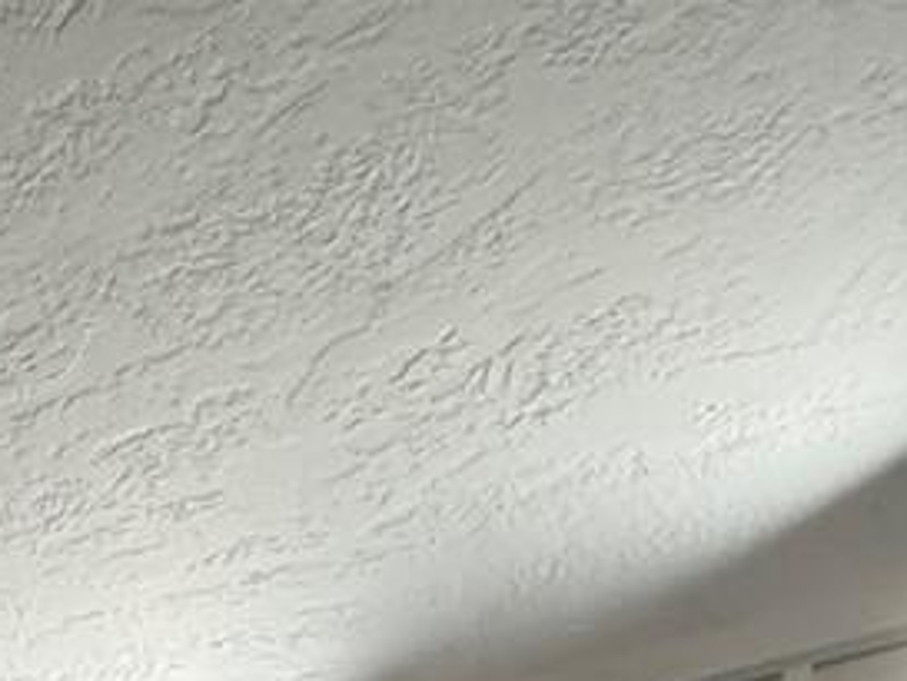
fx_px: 2149
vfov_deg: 14.0
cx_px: -256
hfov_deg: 21.6
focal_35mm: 82
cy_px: 1515
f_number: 2.2
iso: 500
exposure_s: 1/60
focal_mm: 2.22
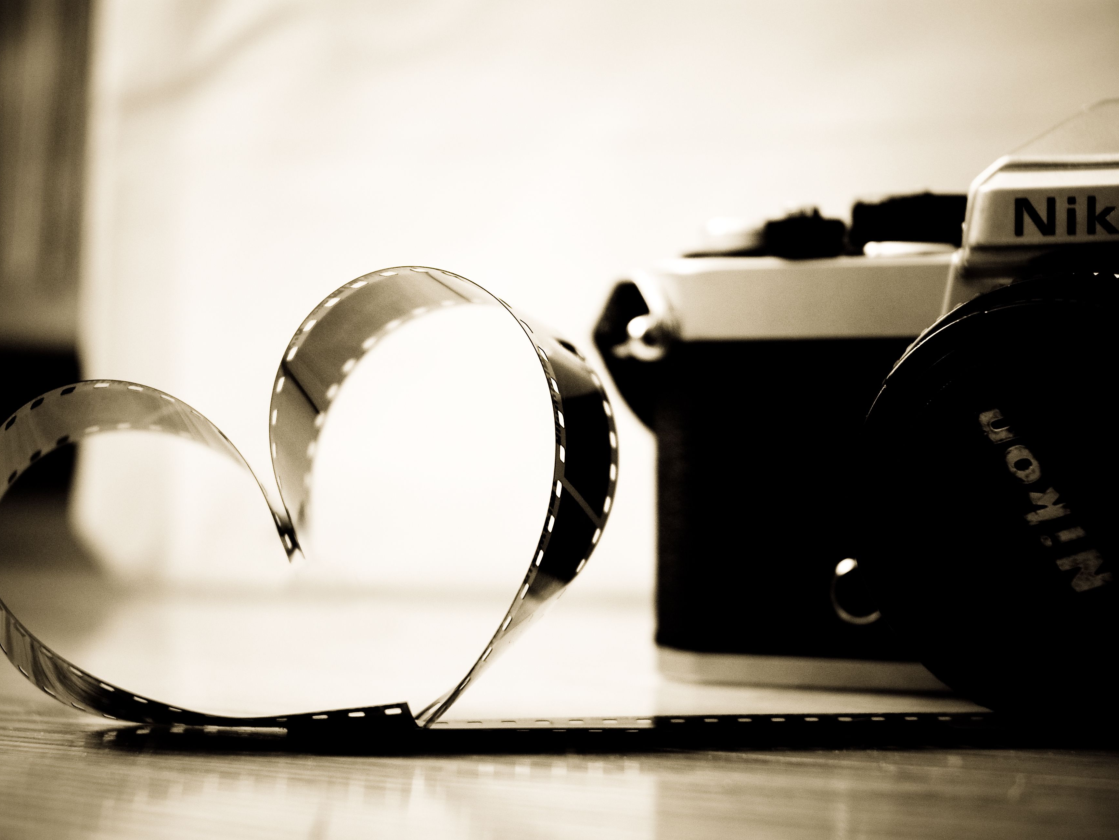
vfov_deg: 14.0
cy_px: 420
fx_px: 3412
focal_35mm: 106
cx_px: 534
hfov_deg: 18.6
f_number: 4.5
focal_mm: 65
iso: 250
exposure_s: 1/10
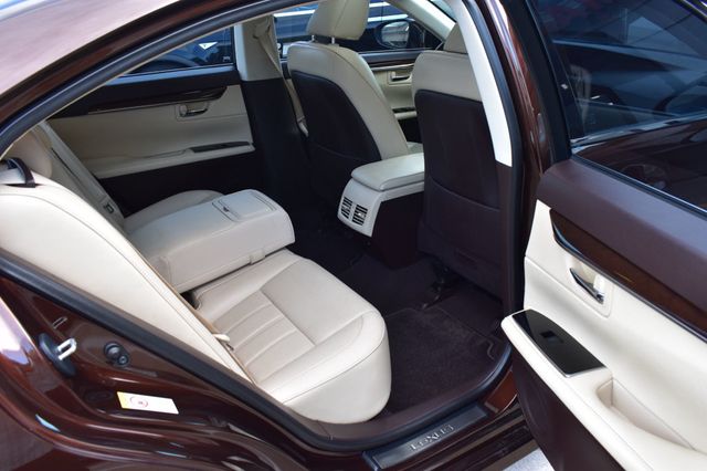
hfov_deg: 62.0
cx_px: 354
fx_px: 589
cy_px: 236
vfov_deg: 43.6
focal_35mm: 30
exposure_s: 1/50
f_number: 8
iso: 400
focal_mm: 20
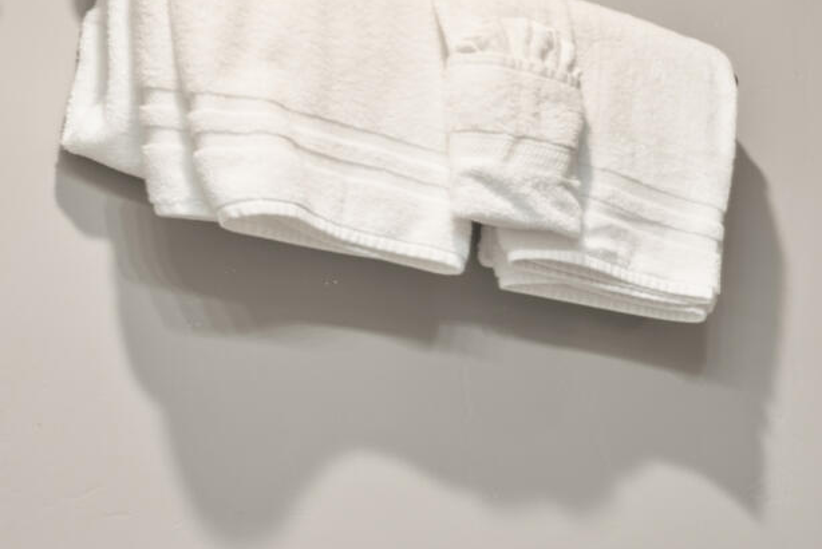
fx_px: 1896
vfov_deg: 15.9
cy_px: 628
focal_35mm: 83
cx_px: 1515
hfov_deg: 18.5
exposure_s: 2.5
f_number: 7.1
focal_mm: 17
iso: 100
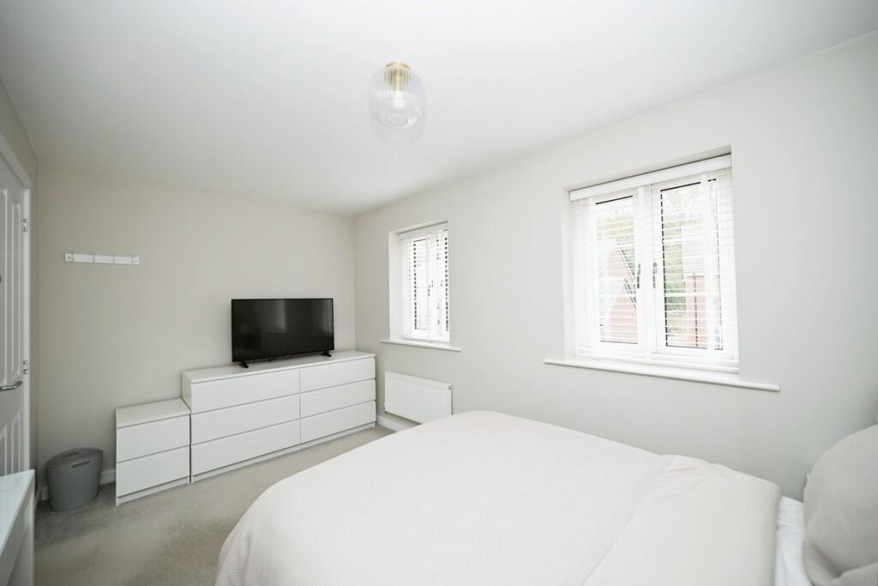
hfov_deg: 104.2
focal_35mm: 14
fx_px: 341
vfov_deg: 81.2
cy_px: 293
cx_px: 439
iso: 320
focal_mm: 14
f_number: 4
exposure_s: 1/60
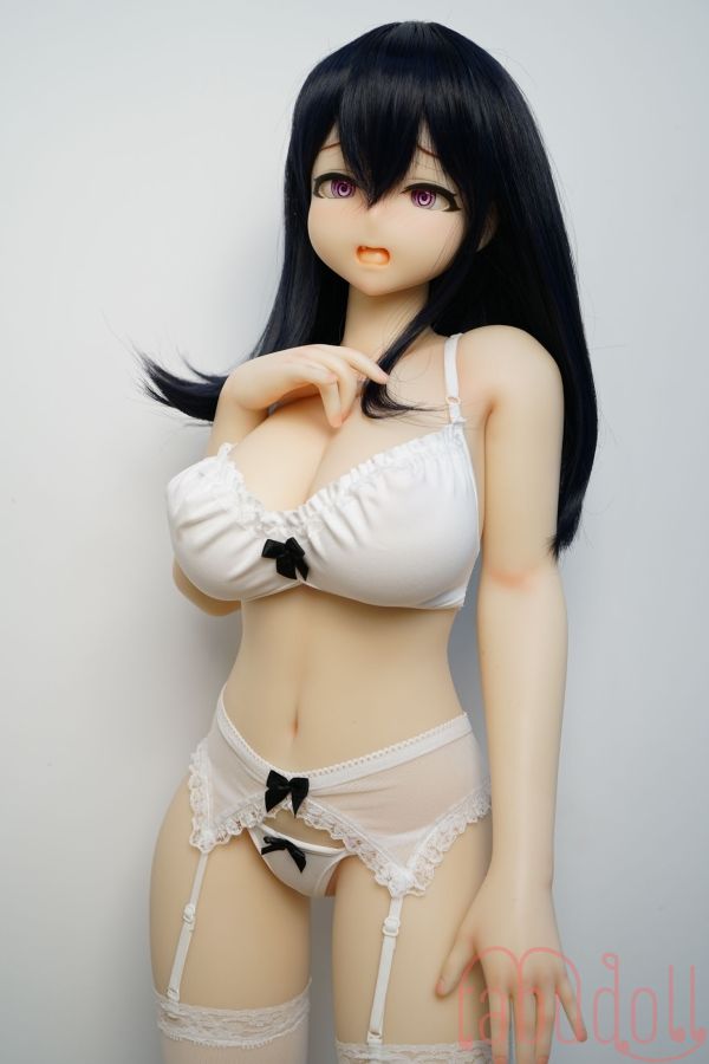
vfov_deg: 54.4
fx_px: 1034
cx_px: 354
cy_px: 532
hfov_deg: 37.9
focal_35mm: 35
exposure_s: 1/100
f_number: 4.5
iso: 400
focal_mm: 35
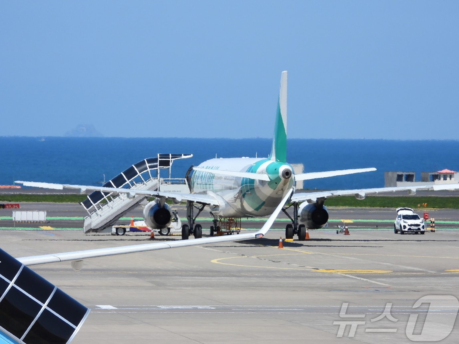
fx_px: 4310
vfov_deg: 4.6
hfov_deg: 6.1
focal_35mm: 325
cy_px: 173
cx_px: 232
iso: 100
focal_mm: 57.5
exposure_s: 1/1000
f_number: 4.5
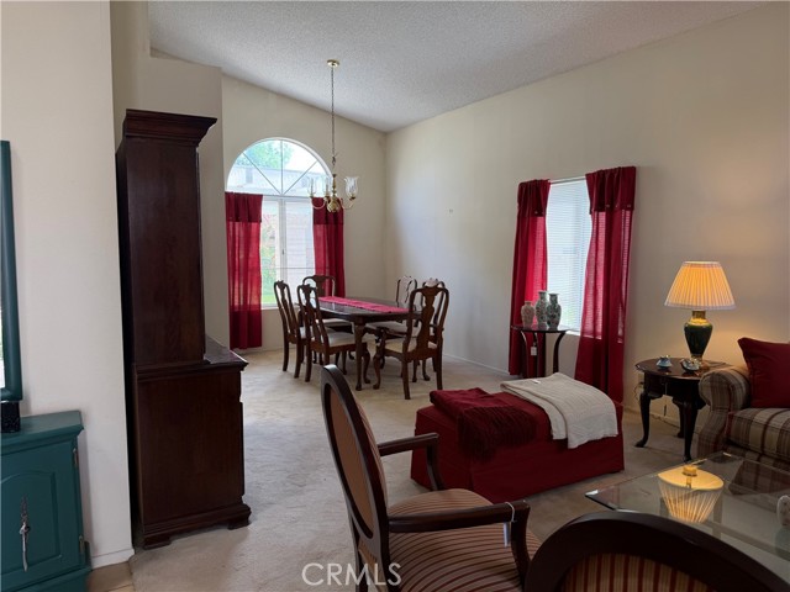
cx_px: 395
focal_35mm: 24
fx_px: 548
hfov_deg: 71.6
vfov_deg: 56.8
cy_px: 296
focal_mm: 6.76
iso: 64
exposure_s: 1/120
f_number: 1.78
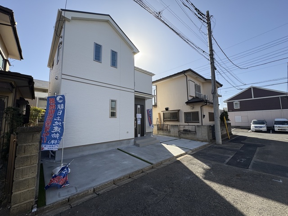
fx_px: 116
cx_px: 144
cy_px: 108
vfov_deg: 85.7
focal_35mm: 14
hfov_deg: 102.1
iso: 64
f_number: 2.2
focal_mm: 2.22
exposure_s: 1/1420
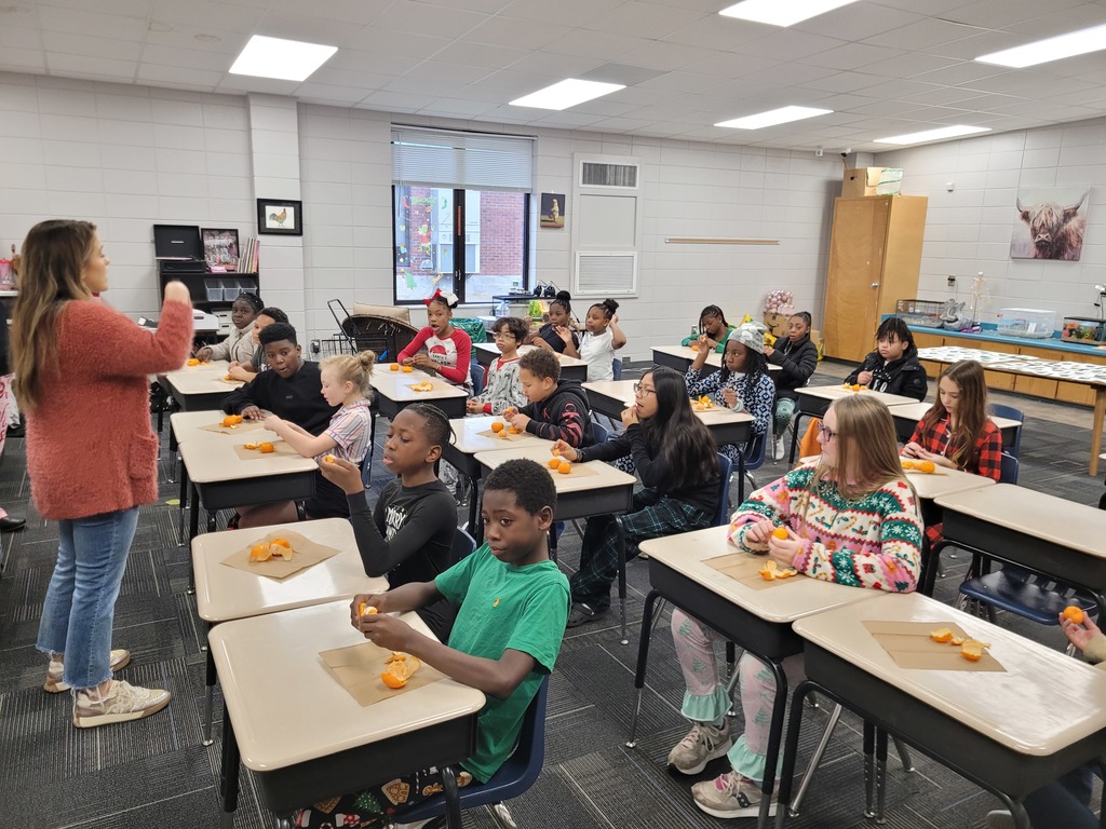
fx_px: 831
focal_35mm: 26
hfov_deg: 67.3
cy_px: 414
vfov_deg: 53.1
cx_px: 553
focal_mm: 5.4
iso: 250
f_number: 1.8
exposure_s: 1/60
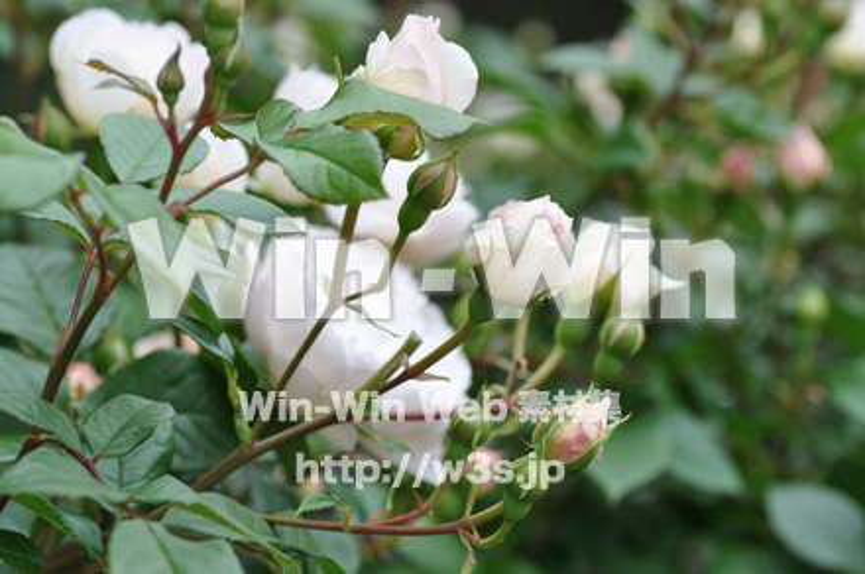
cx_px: 432
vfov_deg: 10.1
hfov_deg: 15.2
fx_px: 3239
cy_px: 287
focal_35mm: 135
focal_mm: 90
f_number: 6.3
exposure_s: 1/640
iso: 200
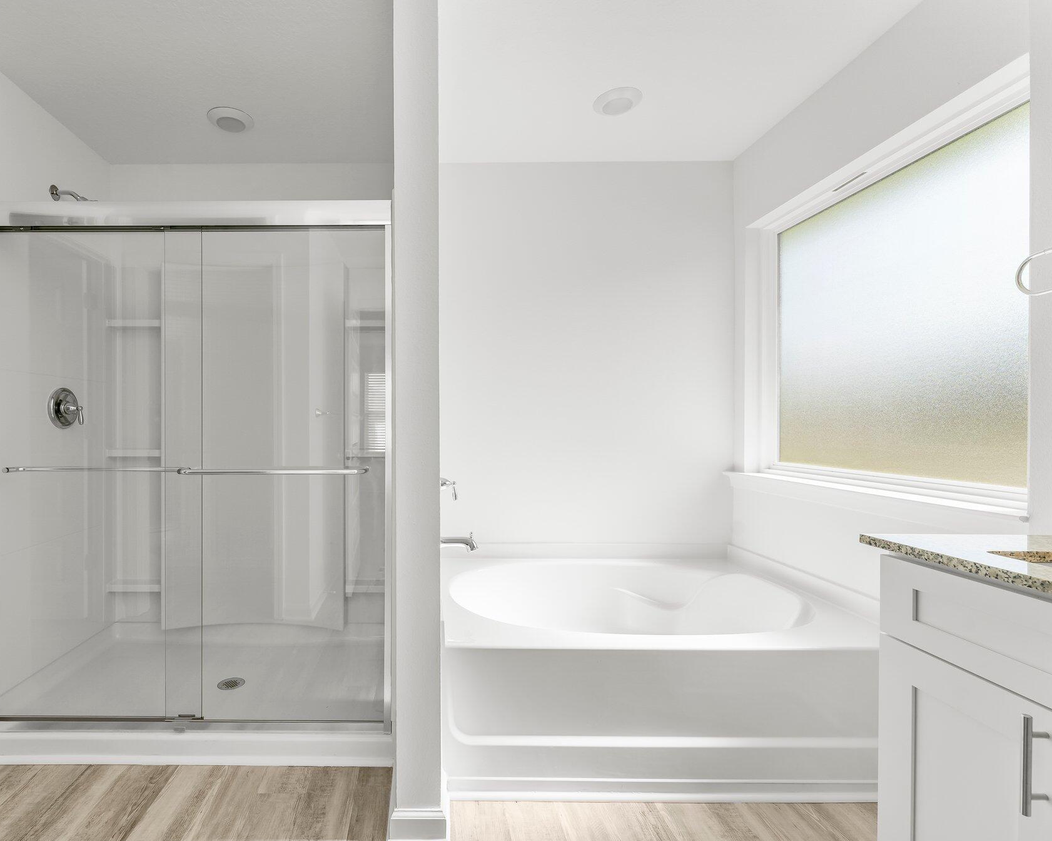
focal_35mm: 16
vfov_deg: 80.4
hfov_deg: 91.9
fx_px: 498
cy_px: 422
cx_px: 422
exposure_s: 1/50
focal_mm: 14
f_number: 8
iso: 400
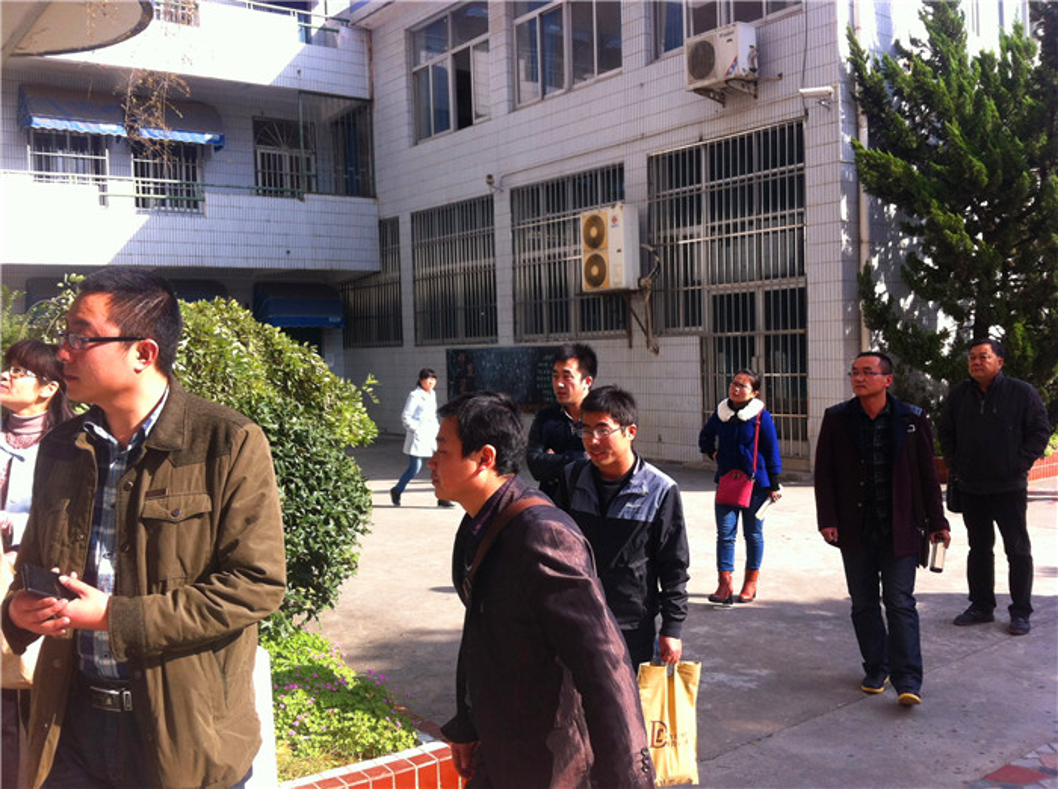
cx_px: 529
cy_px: 394
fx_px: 1068
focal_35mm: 35
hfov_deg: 52.7
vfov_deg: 40.6
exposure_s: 1/392
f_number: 2.8
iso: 80
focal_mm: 3.85
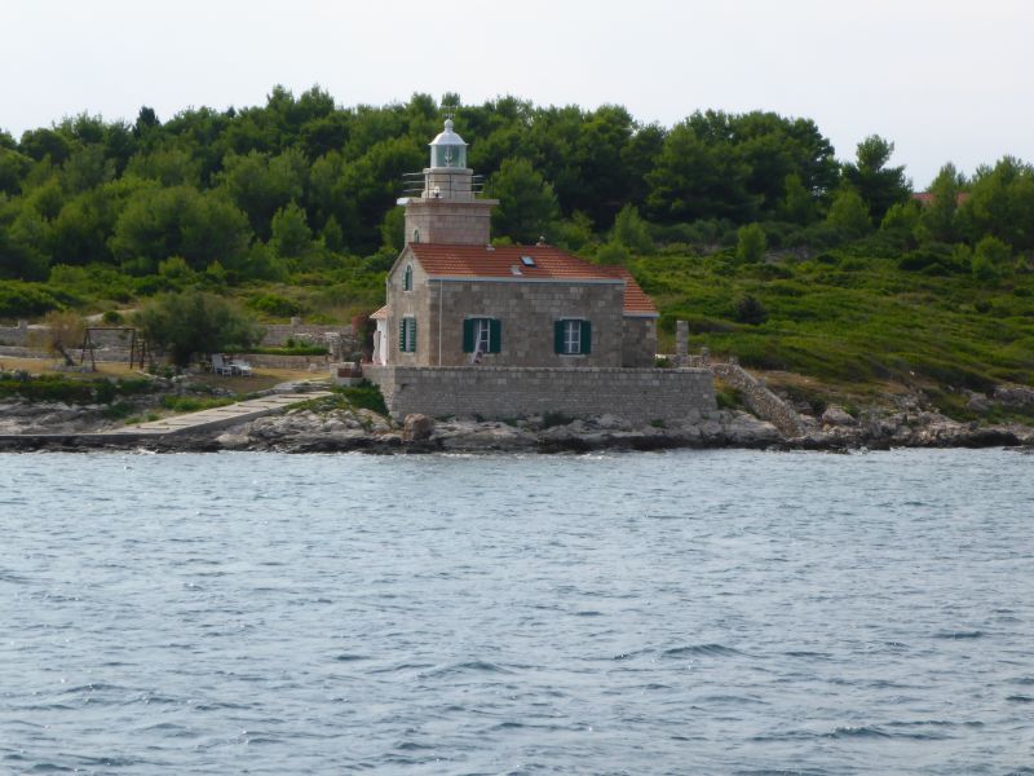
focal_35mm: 141
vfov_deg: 10.5
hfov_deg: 14.0
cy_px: 388
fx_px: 4212
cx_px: 517
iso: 100
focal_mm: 22.8
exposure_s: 1/400
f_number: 5.9
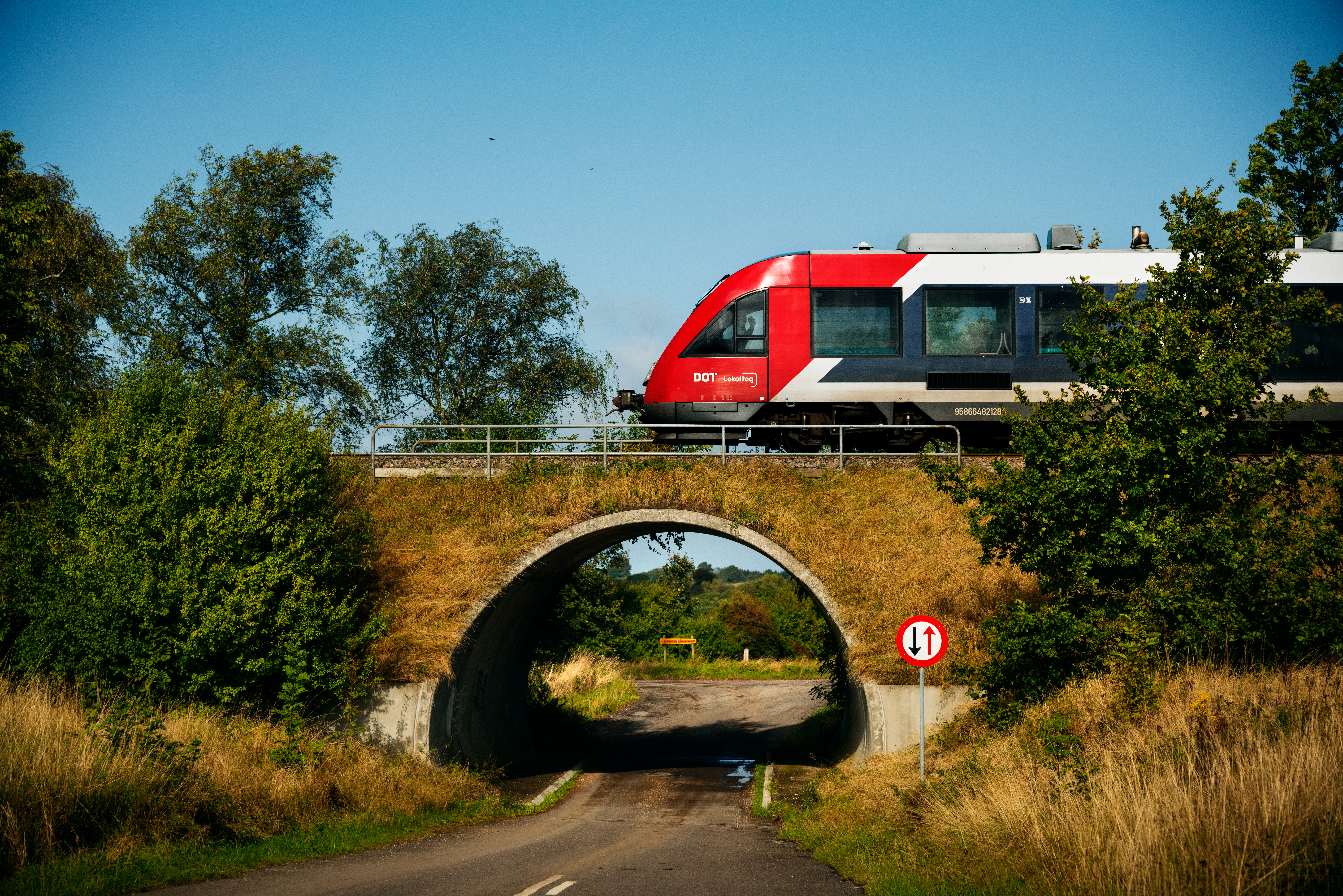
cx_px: 672
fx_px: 2351
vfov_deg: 21.6
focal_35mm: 63
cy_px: 448
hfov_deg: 31.9
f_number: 3.5
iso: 500
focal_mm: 63
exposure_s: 1/8000
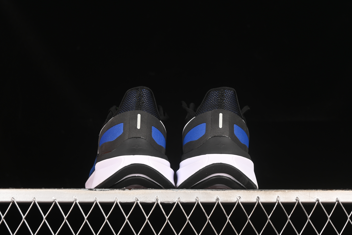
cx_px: 176
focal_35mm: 75
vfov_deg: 18.2
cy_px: 118
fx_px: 733
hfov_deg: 27.0
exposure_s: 1/60
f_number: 6.3
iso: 160
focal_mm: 50
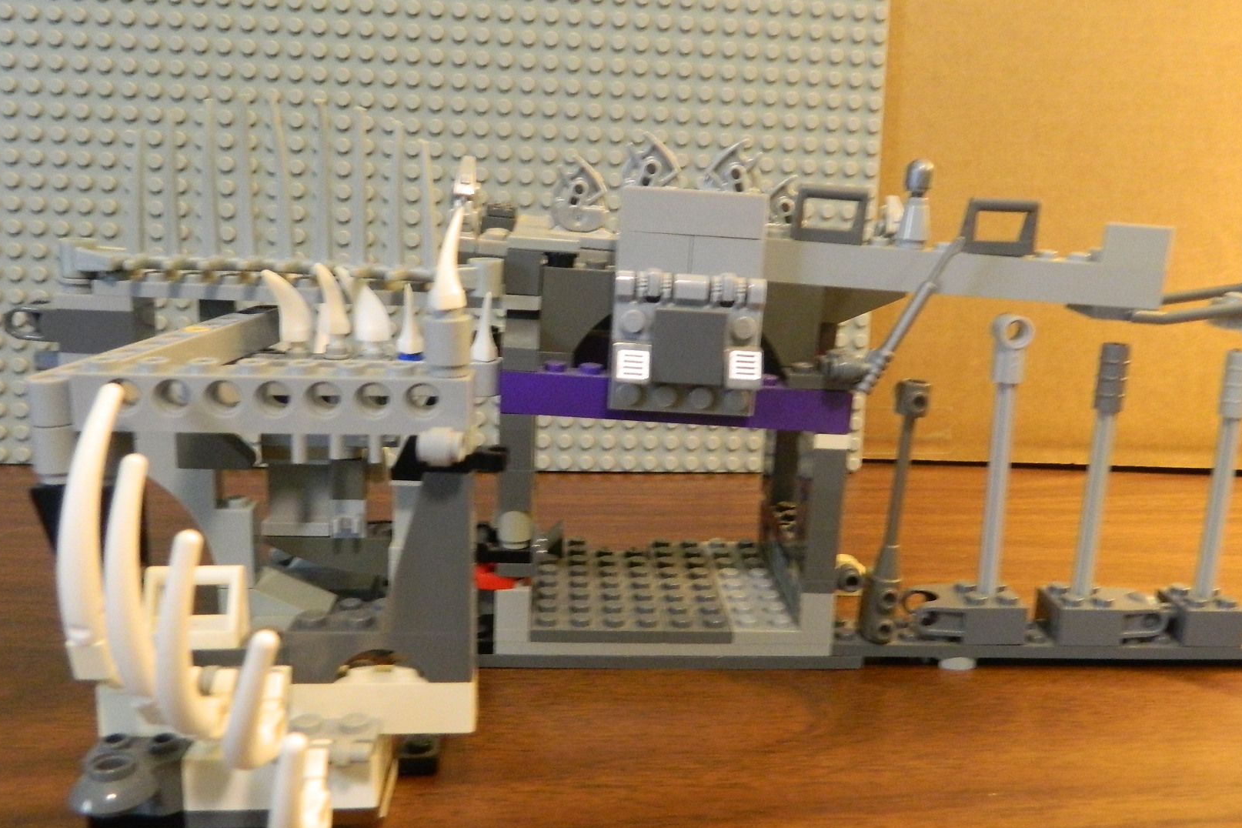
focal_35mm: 33
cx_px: 666
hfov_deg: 57.2
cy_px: 437
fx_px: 1138
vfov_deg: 40.0
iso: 400
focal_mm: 4.5
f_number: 3.1
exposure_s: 1/13
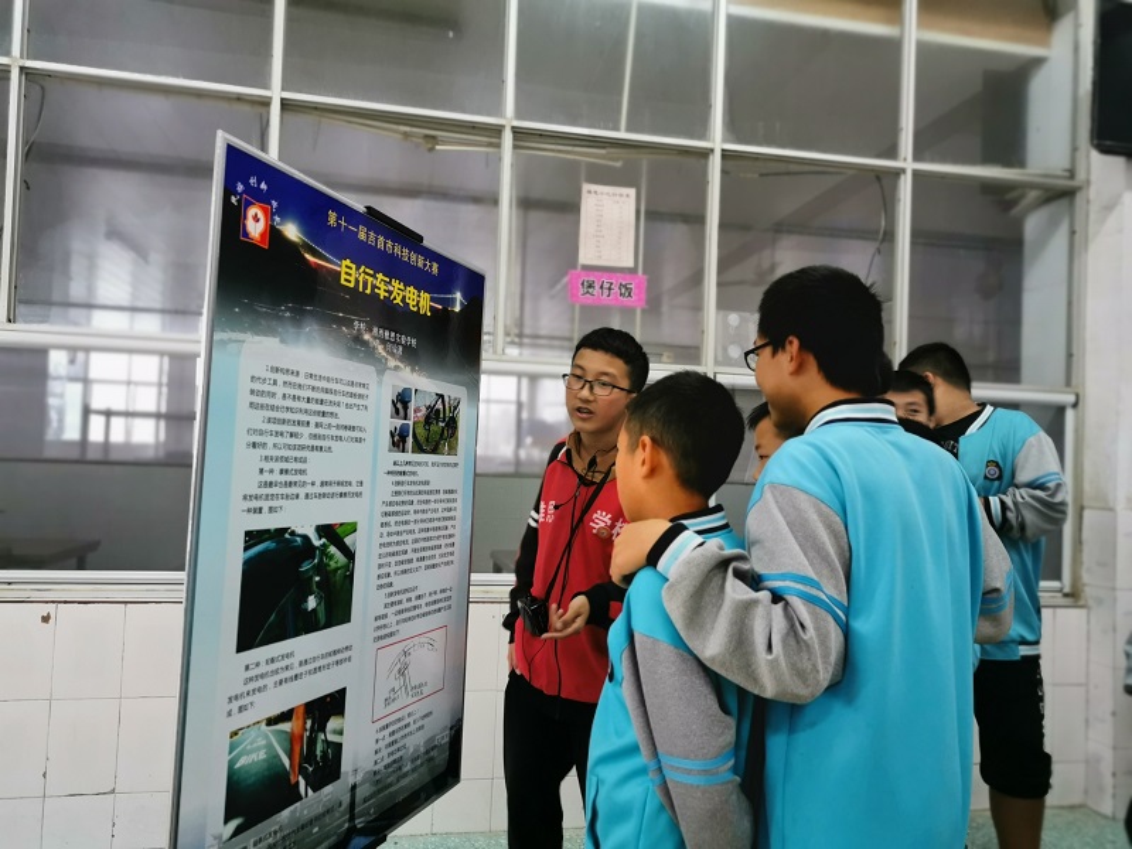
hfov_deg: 65.3
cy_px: 424
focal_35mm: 27
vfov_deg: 51.4
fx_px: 883
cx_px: 566
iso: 320
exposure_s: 1/33.3
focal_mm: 5.58
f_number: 1.8
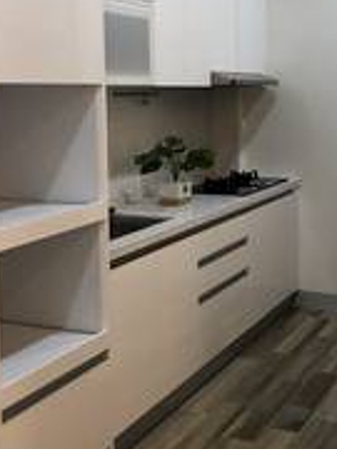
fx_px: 727
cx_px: 220
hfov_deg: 26.0
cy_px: 140
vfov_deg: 34.0
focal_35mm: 56
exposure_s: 1/30
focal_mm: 3.99
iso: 25
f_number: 1.8
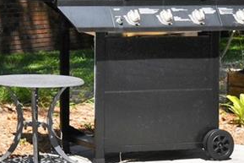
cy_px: 14
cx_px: -98
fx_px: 1126
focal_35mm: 166
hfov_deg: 11.9
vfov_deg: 8.3
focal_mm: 20
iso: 100
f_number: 10
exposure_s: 1/250
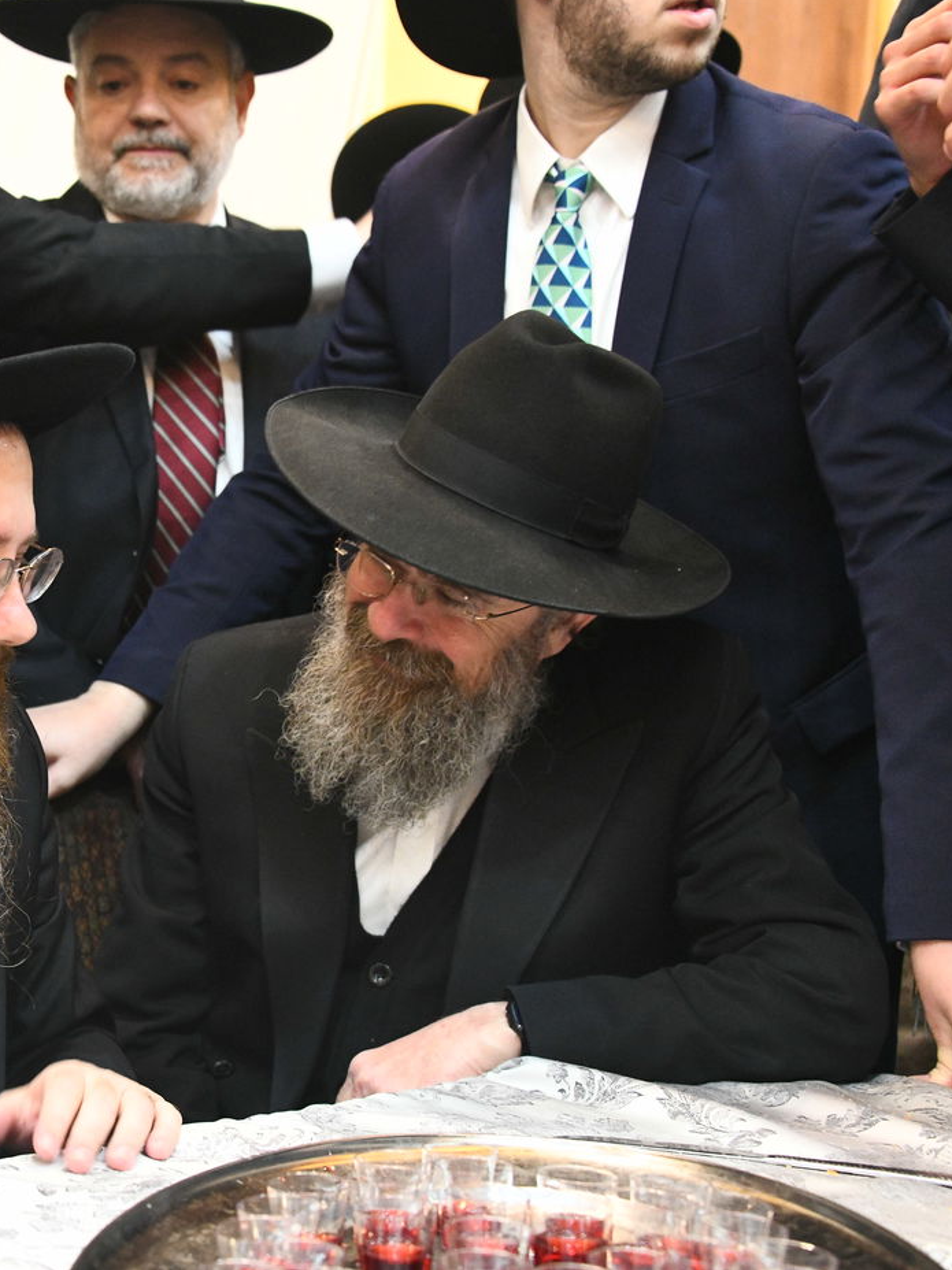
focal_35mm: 61
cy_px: 632
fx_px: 2237
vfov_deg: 31.7
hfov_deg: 23.5
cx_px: 142
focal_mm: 42
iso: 5000
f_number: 5
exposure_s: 1/100
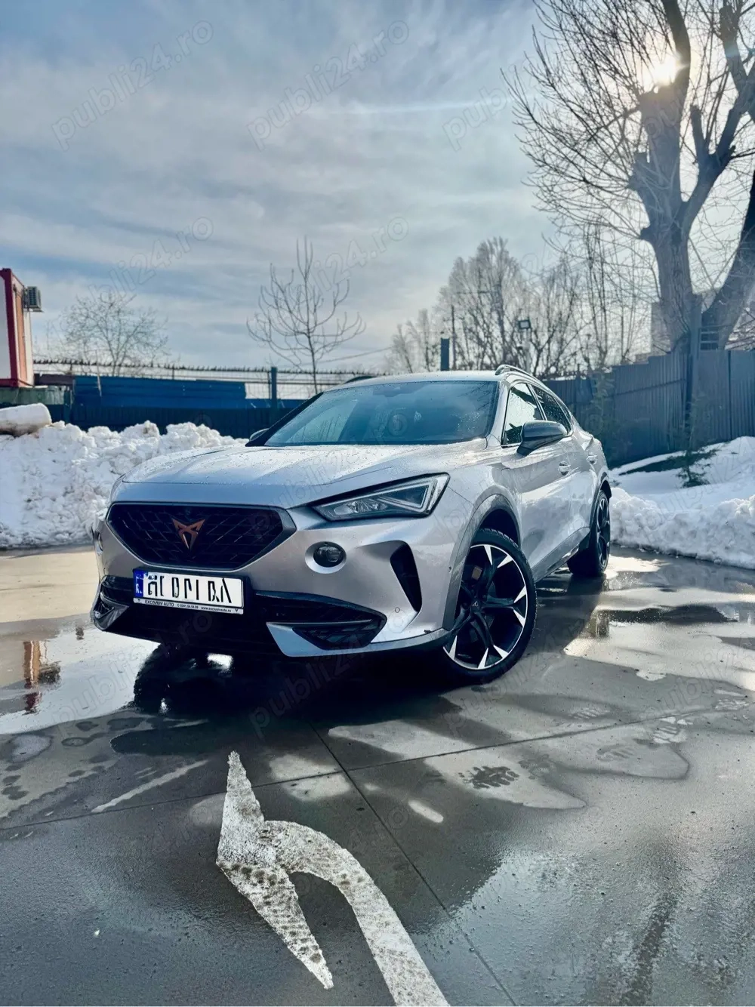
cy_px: 504
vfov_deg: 71.6
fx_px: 698
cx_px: 378
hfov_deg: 56.8
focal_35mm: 24
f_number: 1.78
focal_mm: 6.76
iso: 64
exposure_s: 1/12346
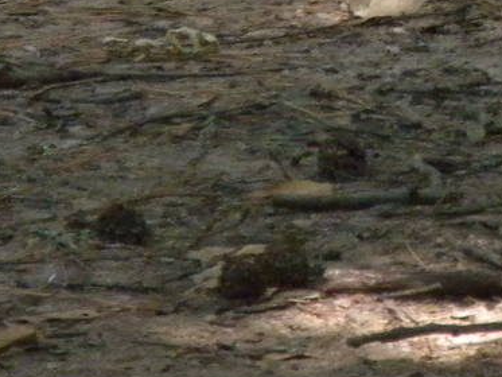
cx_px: 768
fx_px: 16189
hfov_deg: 1.8
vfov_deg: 1.3
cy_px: -308
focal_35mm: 1116
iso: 530
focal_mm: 46.2
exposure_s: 1/296
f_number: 5.3
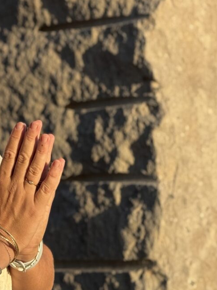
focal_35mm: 113
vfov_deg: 16.9
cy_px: -15
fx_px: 944
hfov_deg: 12.9
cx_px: -16
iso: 64
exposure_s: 1/1193
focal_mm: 6.76
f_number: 1.78
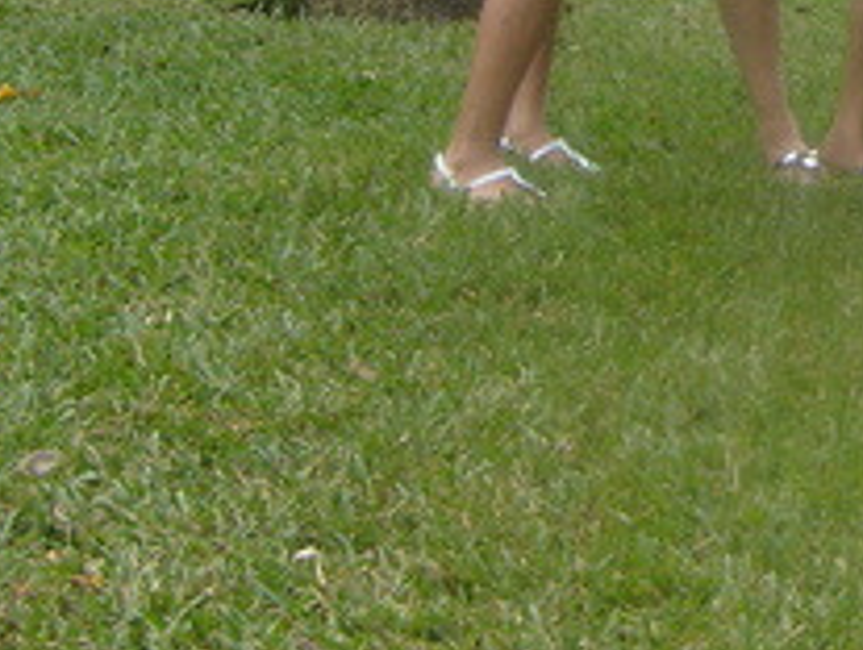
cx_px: 1205
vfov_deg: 13.4
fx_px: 2697
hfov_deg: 16.8
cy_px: -138
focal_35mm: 108
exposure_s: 1/350
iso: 80
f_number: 2.8
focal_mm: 5.8
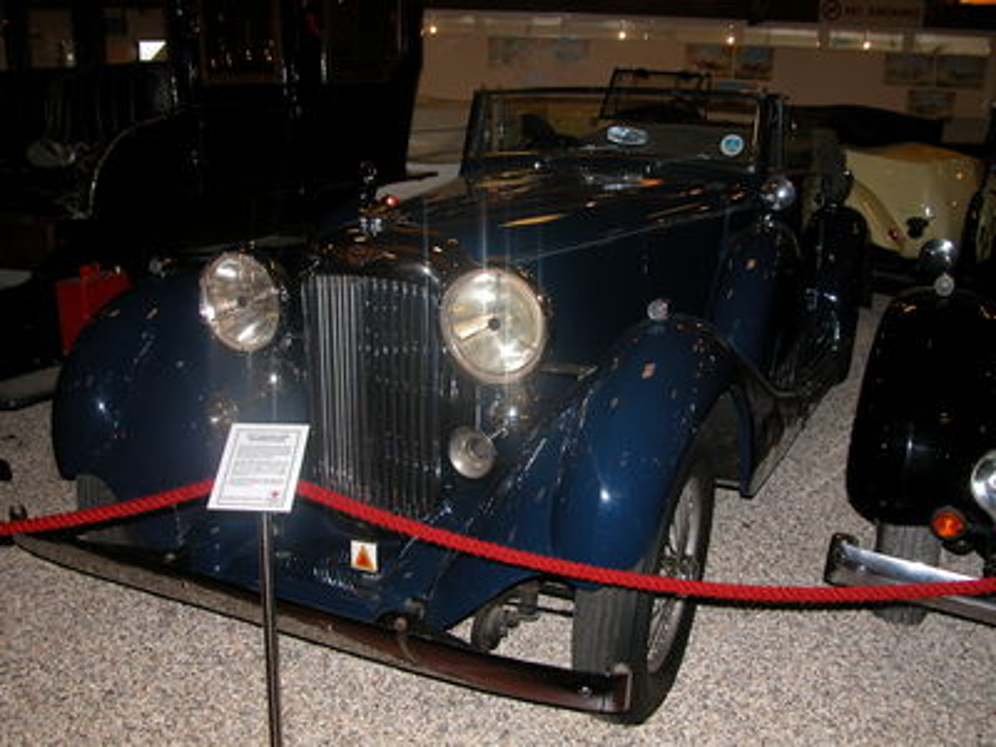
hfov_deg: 52.6
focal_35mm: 35
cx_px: 498
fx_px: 1007
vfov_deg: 40.7
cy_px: 374
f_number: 2.8
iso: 100
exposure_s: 1/60
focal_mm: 8.9
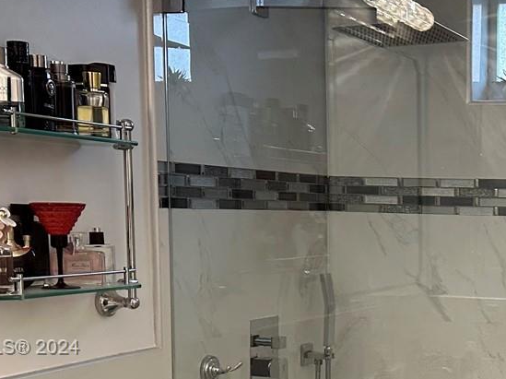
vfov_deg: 20.5
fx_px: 1023
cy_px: 349
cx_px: 522
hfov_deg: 26.2
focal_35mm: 70
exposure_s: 1/120
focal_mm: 6.86
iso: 200
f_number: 1.78
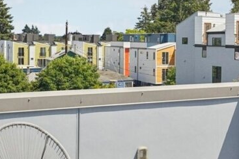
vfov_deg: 22.2
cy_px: 48
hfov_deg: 32.6
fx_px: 405
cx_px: 156
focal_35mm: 61
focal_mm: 16
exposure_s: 1/3200
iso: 1600
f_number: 8
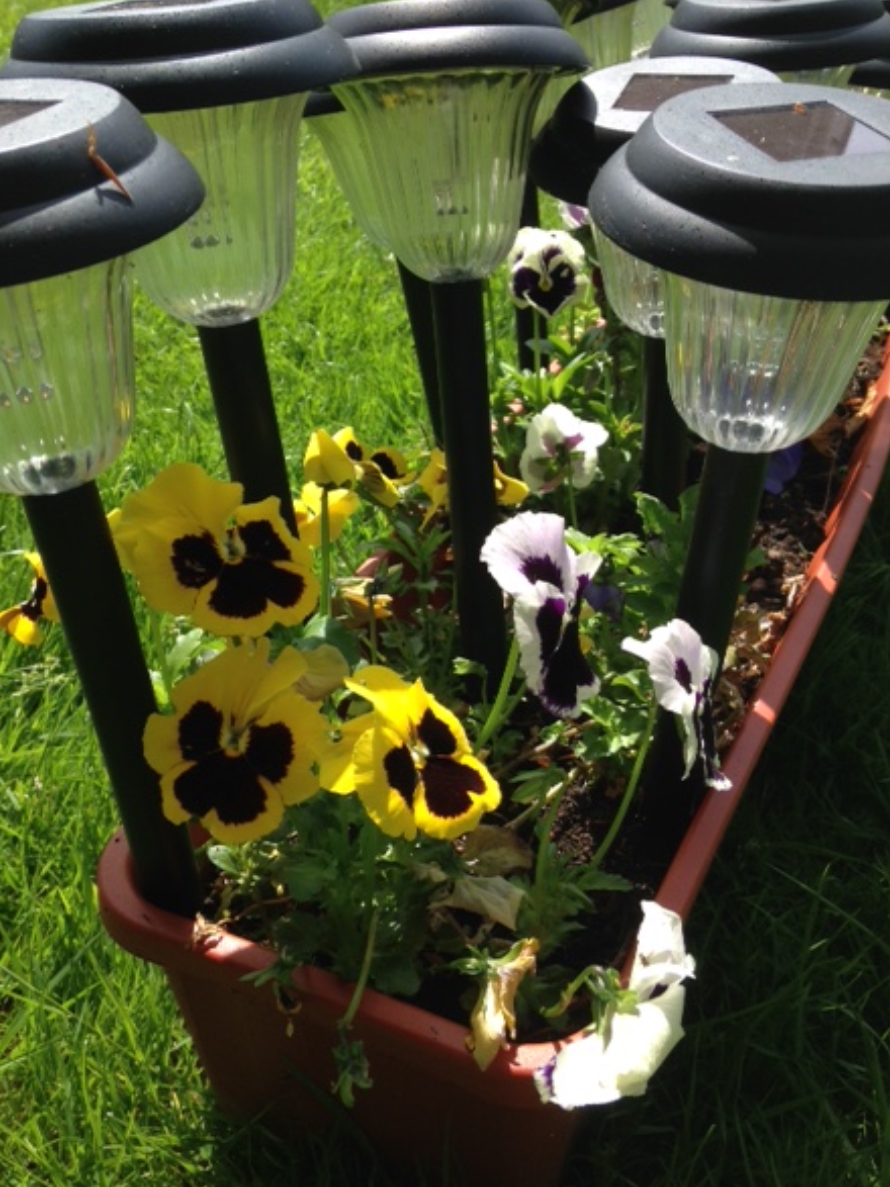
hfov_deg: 39.6
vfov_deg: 51.4
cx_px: 469
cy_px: 603
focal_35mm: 36
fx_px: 1235
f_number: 2.4
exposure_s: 1/686
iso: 50
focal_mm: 4.12
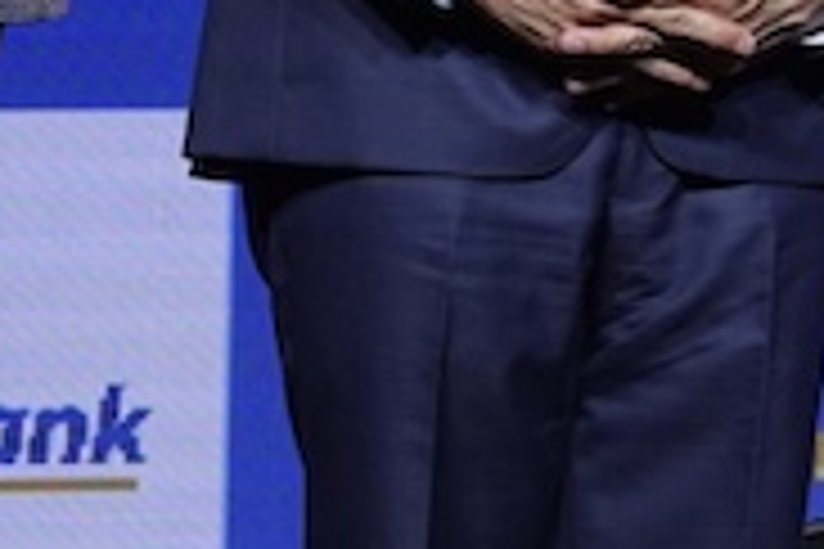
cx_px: 1625
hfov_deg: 4.4
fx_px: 10528
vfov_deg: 3.0
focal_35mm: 460
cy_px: -666
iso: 1000
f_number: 10
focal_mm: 70
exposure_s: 1/250
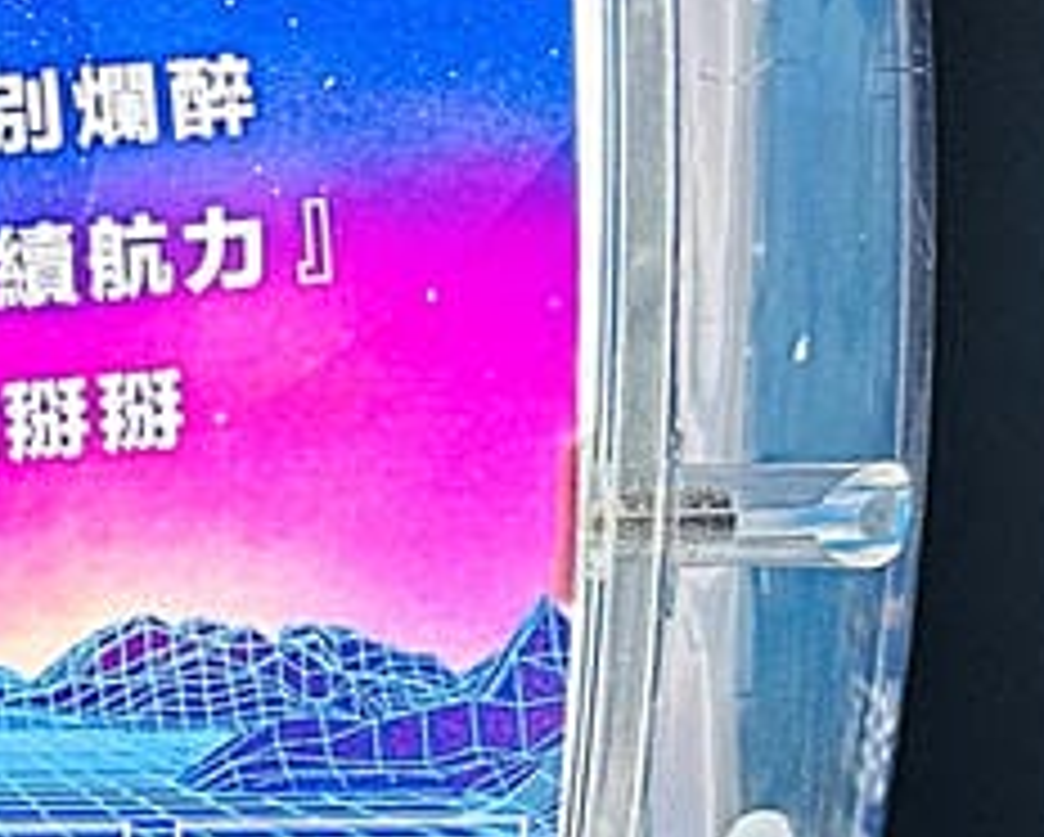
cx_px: -76
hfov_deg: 15.5
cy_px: 855
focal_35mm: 121
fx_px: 3742
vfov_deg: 12.6
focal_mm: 6.86
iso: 125
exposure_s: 1/60
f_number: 1.78
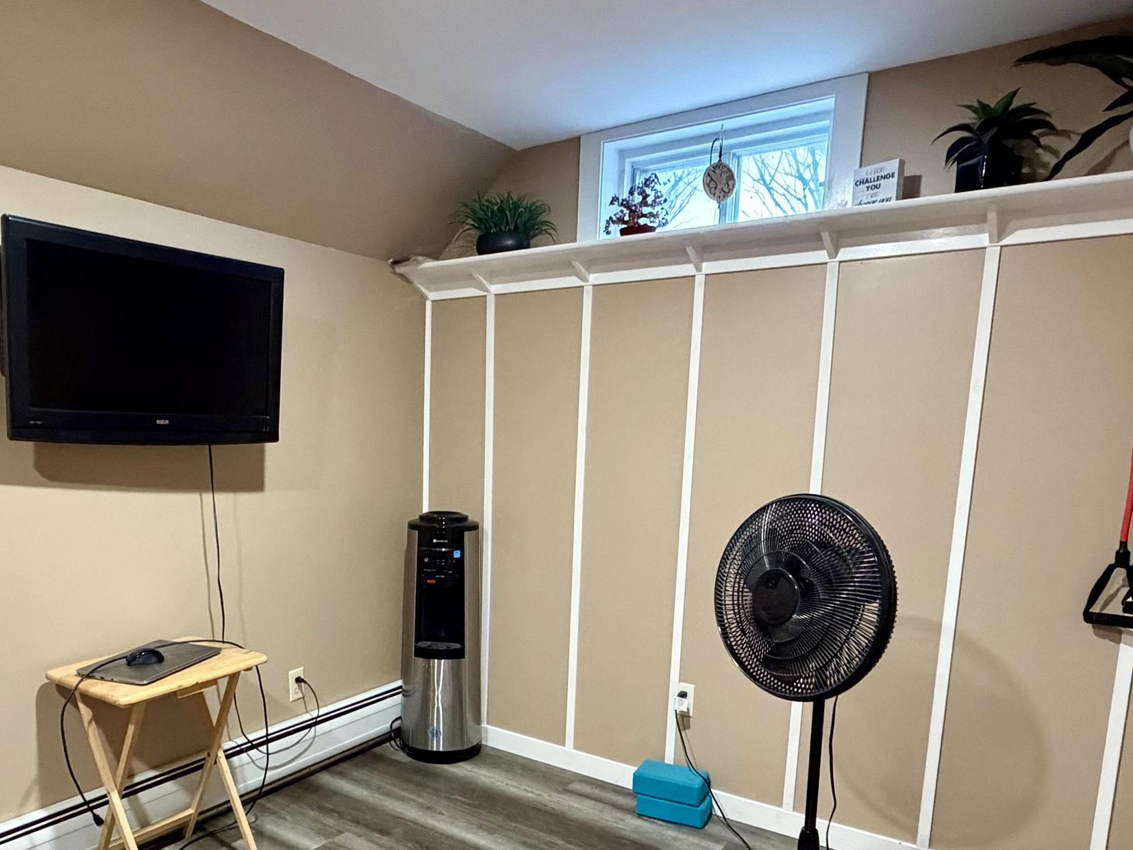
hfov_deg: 66.8
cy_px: 566
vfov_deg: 52.1
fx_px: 851
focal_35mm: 26
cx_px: 465
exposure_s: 1/60
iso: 800
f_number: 2.2
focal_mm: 2.22
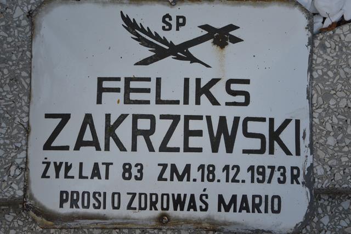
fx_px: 906
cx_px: 176
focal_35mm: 93
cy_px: 117
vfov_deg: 14.7
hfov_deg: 21.9
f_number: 6.3
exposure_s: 1/160
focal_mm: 62
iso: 100
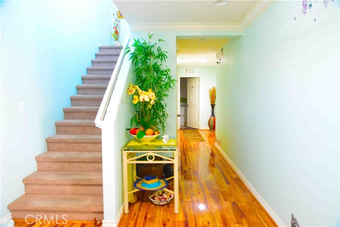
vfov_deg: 53.2
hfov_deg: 73.7
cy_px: 114
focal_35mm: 24
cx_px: 170
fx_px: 227
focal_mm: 24
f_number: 9
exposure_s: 1/15
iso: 6400
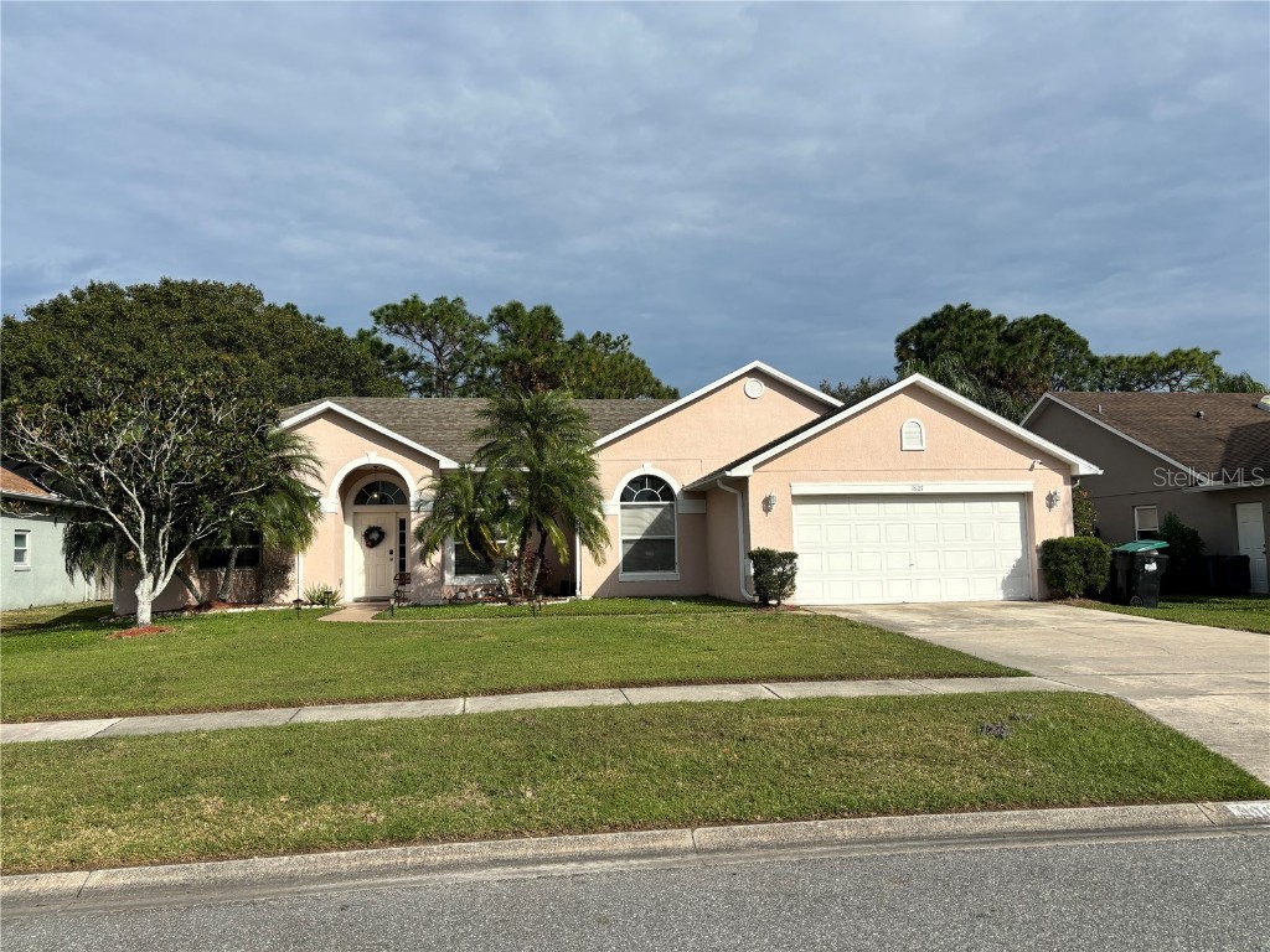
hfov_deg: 67.3
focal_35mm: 26
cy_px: 476
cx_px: 635
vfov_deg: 53.1
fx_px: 954
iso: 50
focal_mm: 5.96
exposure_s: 1/5618
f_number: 1.6
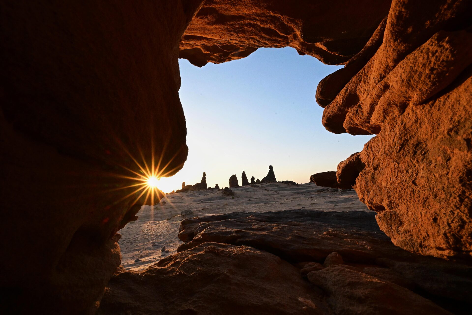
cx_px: 236
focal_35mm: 14
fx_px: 184
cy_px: 158
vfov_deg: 81.2
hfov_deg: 104.3
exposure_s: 1/400
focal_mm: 14
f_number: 22
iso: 5000
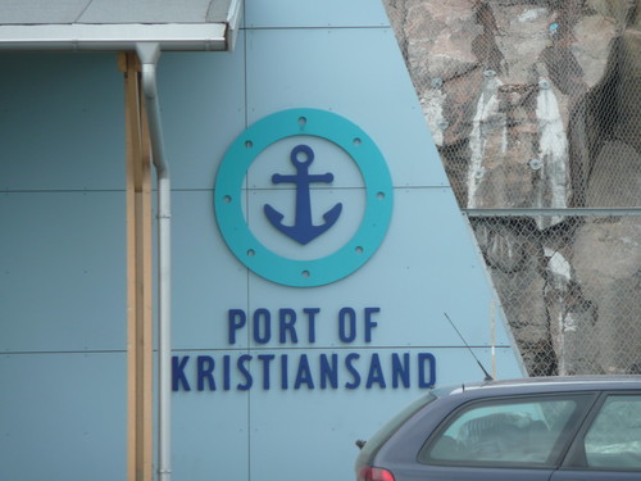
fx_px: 5185
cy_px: 240
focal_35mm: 280
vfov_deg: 5.3
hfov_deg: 7.1
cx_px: 320
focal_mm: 46
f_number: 4.9
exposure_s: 1/125
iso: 100
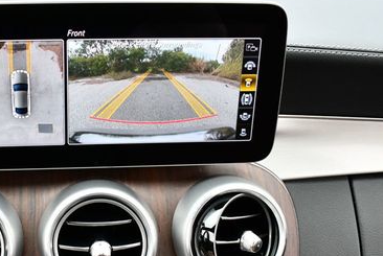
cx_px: 94
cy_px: 191
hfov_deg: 31.3
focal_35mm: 63
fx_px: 671
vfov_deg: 21.4
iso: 560
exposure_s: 1/250
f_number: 3.5
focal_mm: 18
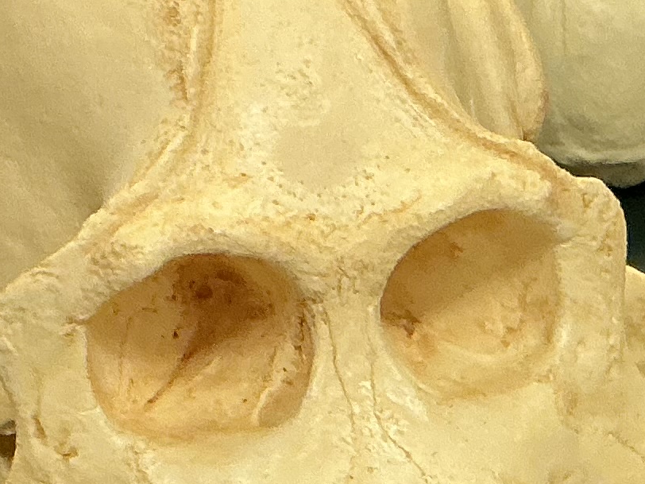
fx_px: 2590
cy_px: 806
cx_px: 577
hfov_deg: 14.1
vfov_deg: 10.2
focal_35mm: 139
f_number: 1.8
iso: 125
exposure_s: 1/60
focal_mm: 3
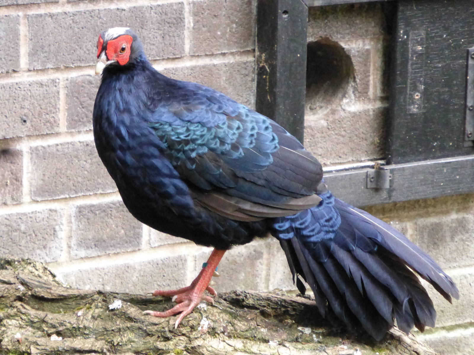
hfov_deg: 8.4
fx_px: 3232
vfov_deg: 6.3
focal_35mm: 236
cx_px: 237
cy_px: 178
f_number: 5.6
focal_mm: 38.2
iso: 1600
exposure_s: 1/125
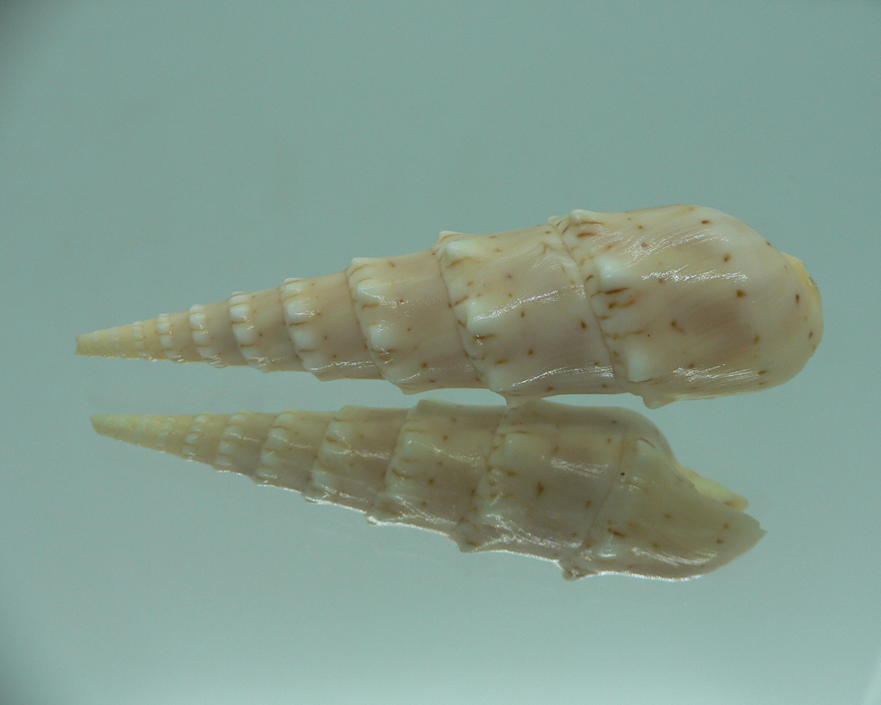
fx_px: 965
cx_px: 467
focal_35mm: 37
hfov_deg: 49.1
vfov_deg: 40.1
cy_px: 353
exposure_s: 1/80
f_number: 2.8
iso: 80
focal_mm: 4.6
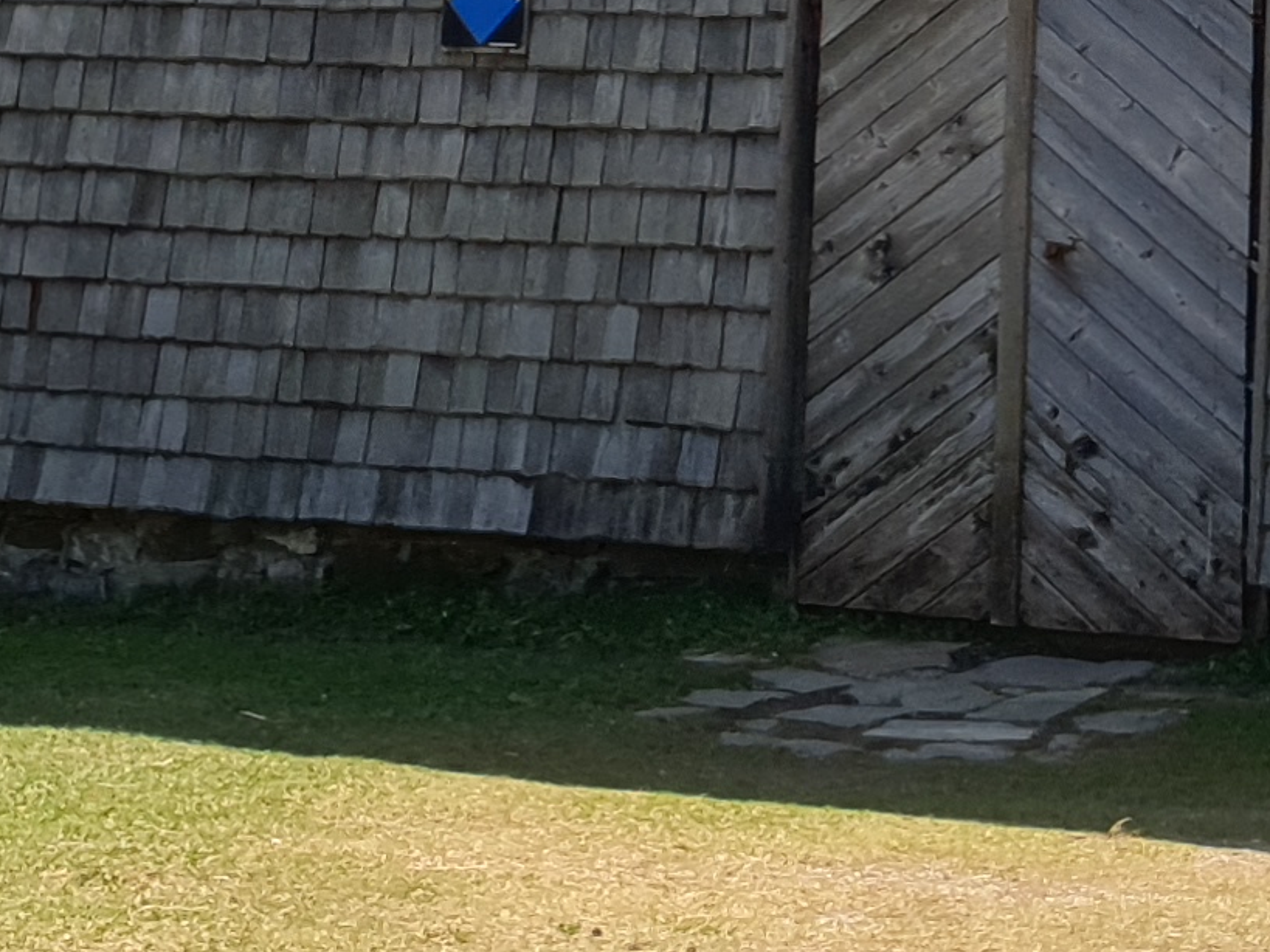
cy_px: -1363
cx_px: 1527
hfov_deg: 14.9
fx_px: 4695
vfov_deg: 10.1
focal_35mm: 128
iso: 50
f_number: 2.4
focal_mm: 4.3
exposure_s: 1/1124
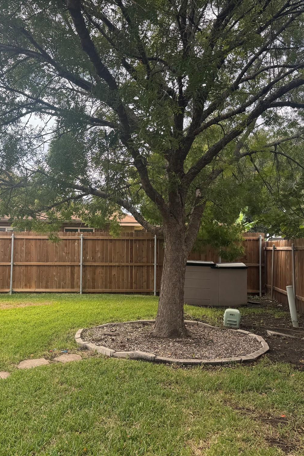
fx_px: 431
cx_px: 114
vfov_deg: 55.8
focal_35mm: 34
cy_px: 232
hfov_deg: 38.6
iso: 80
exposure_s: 1/739
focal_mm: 6.76
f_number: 1.78
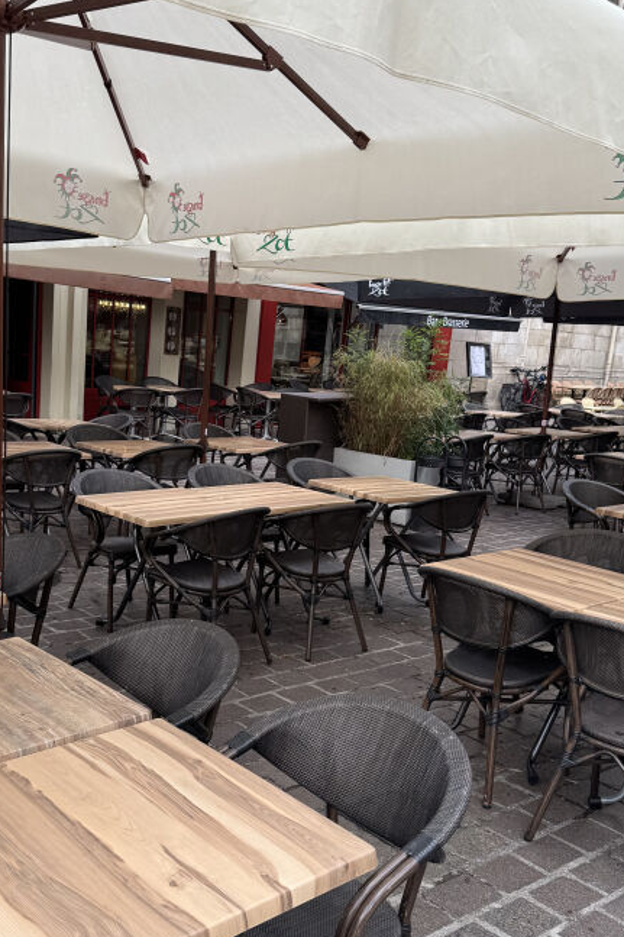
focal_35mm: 36
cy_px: 519
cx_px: 248
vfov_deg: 53.0
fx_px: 936
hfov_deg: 36.7
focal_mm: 6.76
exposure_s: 1/651
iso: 80
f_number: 1.78
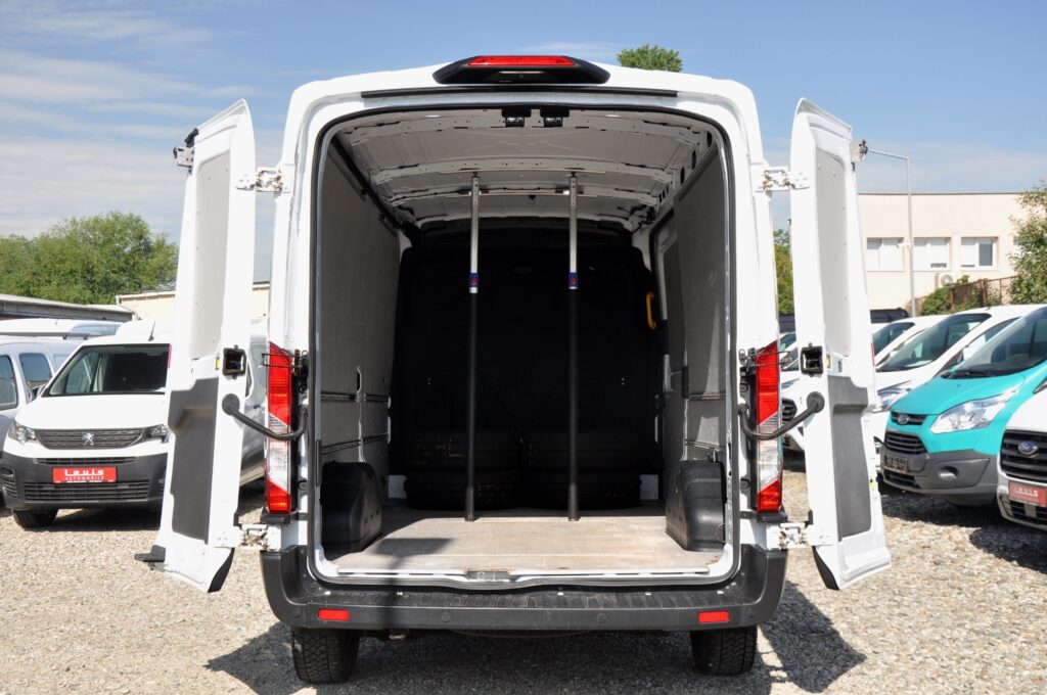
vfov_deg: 31.8
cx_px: 524
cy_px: 348
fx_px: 1220
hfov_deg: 46.5
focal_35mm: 42
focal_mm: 28
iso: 500
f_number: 9
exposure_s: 1/320
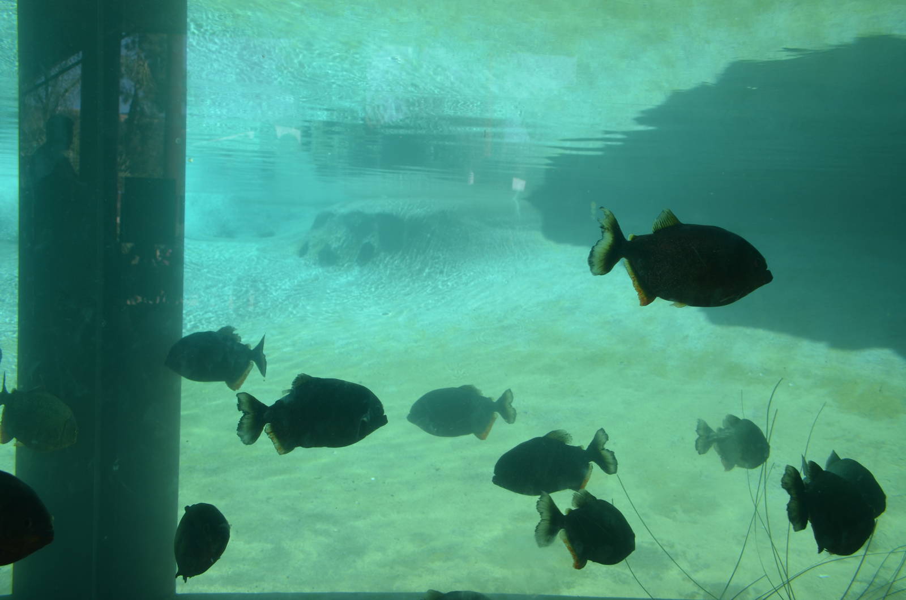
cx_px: 453
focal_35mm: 27
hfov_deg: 67.5
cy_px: 300
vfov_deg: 47.7
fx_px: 678
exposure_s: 1/200
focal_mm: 18
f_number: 7.1
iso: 200
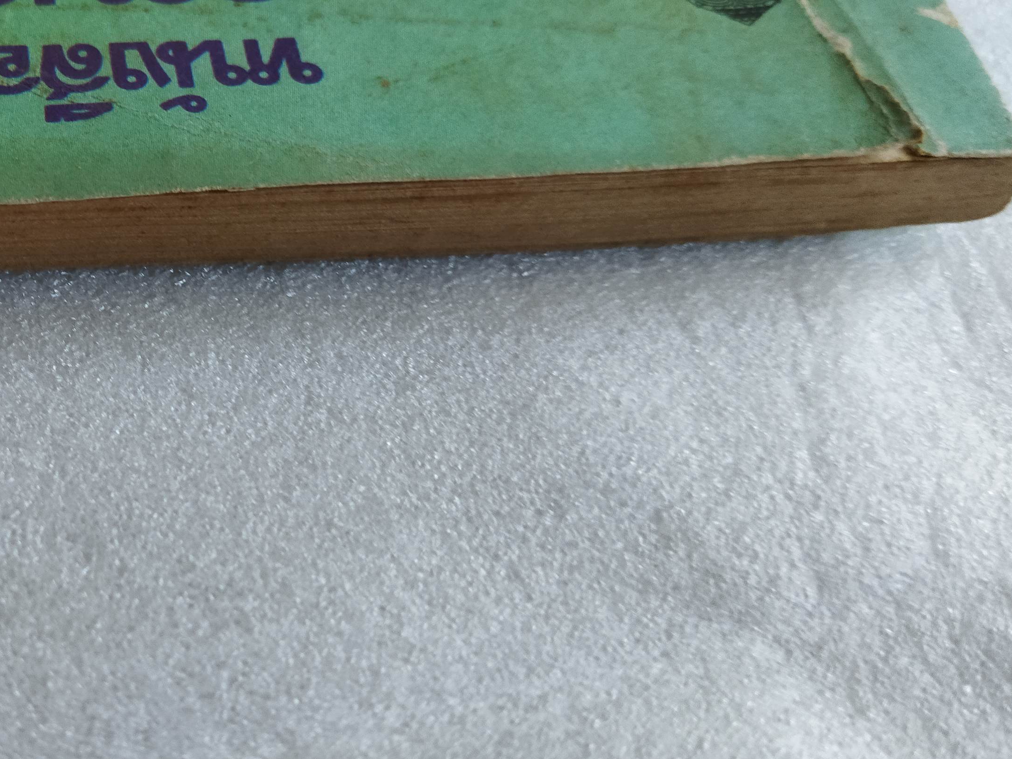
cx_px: 141
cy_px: 365
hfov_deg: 36.3
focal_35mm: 50
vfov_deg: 29.1
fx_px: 1462
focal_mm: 4.71
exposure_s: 1/60
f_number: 1.79
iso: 234
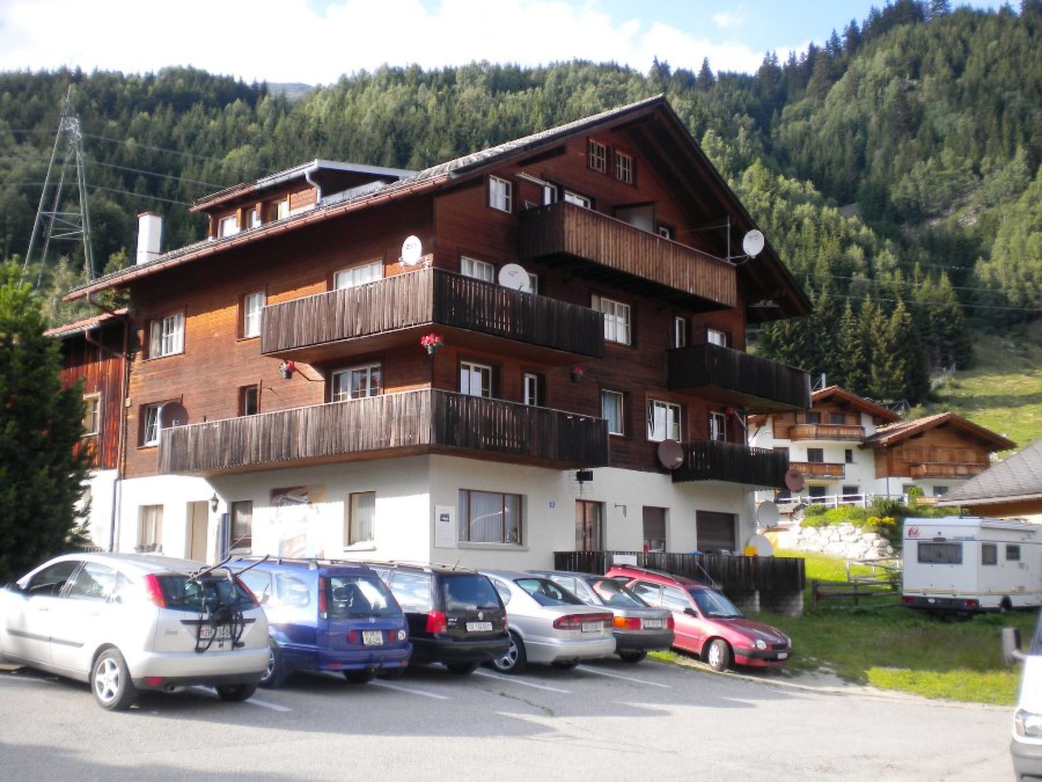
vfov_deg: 35.1
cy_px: 391
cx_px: 521
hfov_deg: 45.8
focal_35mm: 41
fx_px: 1234
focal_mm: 7.4
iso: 80
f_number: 4.9
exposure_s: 1/163
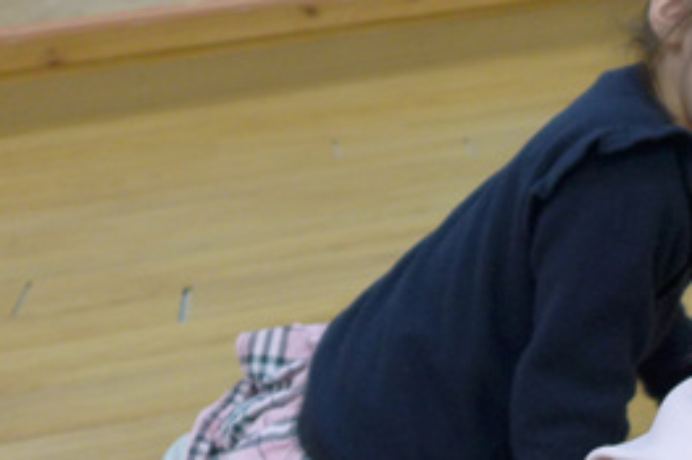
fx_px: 1460
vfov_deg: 17.9
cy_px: 155
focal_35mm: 76
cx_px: 766
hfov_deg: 24.8
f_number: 1.4
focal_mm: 4.7
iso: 160
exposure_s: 1/125
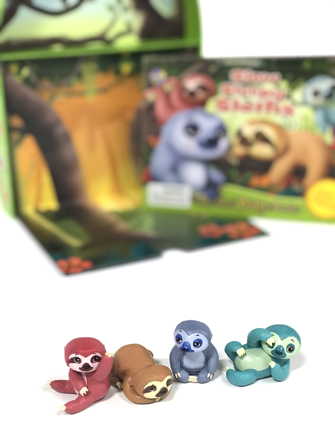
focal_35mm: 57
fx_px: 735
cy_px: 224
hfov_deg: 25.7
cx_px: 168
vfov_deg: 33.8
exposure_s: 1/60
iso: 125
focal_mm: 6.6
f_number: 2.8
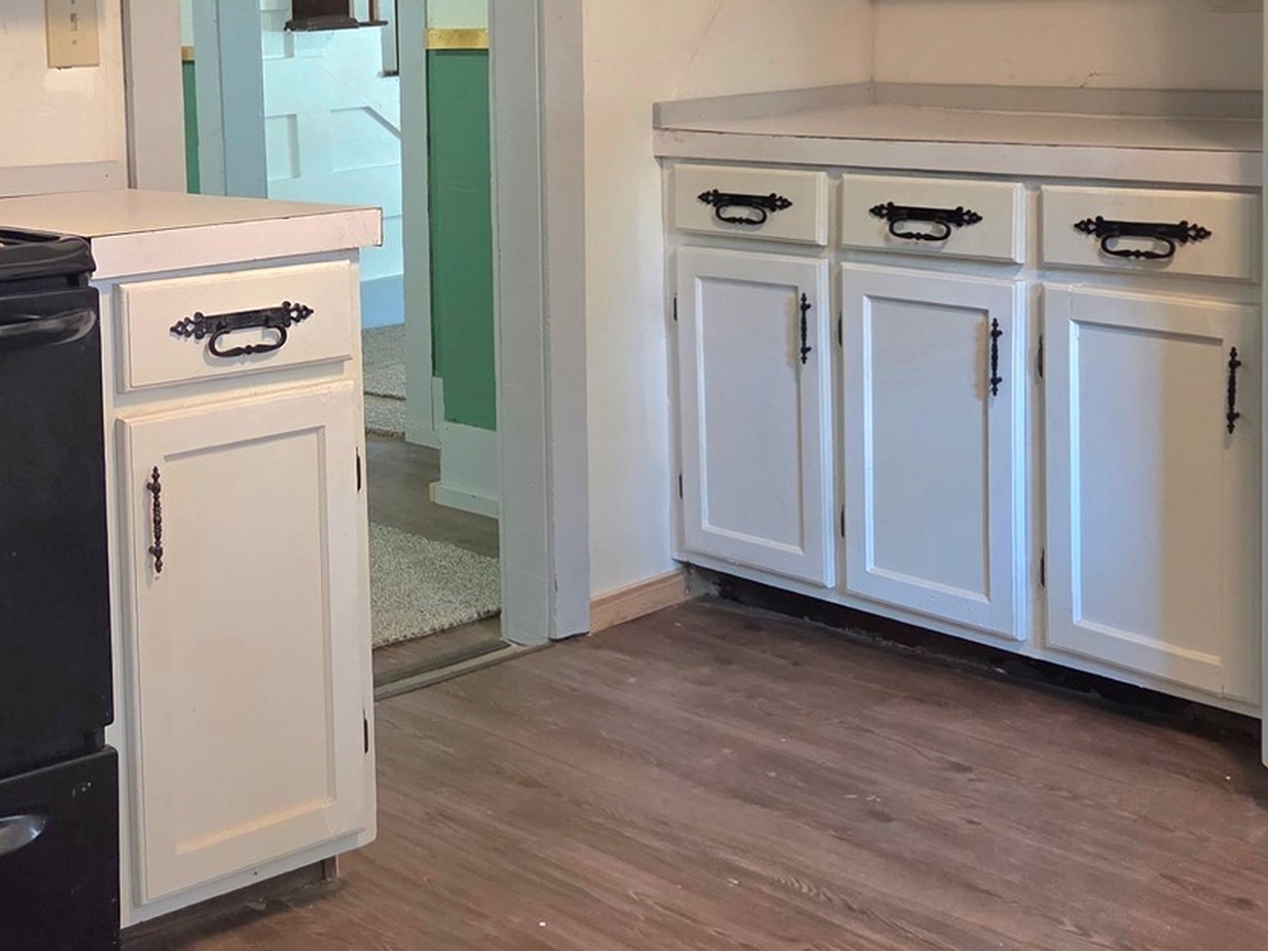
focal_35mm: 53
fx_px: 1942
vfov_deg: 27.1
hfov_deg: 35.2
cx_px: 282
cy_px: 233
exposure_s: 1/120
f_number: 1.8
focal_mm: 5.4
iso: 800
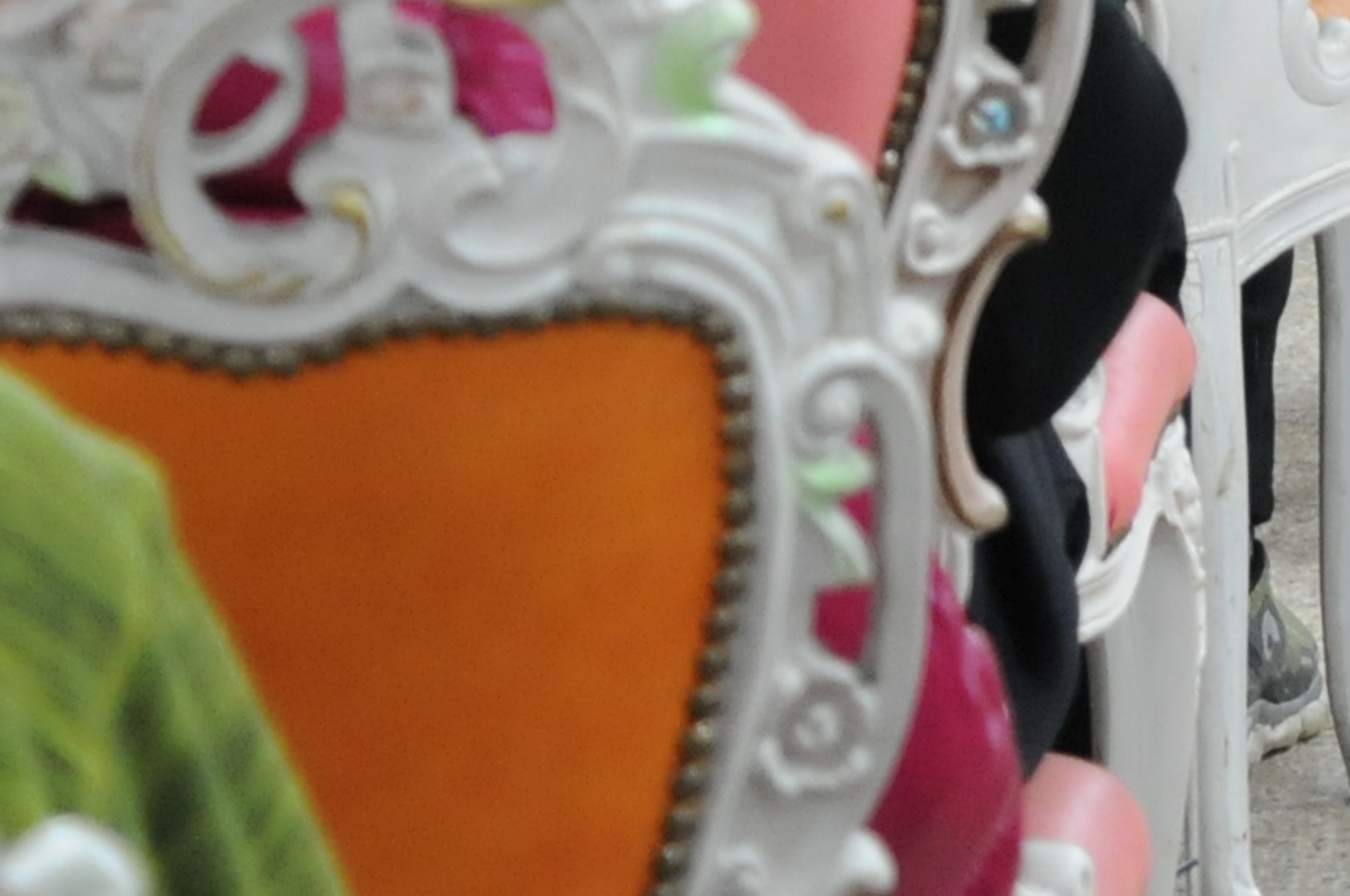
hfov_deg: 6.2
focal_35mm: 328
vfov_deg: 4.1
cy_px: -1326
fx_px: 12284
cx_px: 2473
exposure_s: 1/30
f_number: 4.5
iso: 800
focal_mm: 44
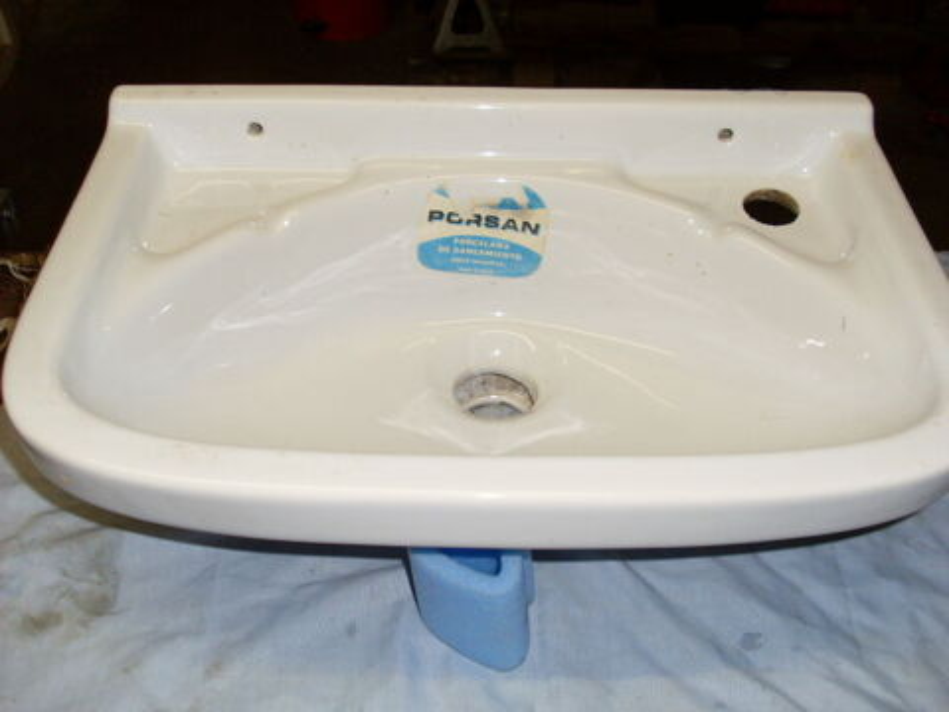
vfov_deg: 37.7
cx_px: 474
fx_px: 1042
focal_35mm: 38
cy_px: 356
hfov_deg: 49.0
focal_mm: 6.3
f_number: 3
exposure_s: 1/45
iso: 100
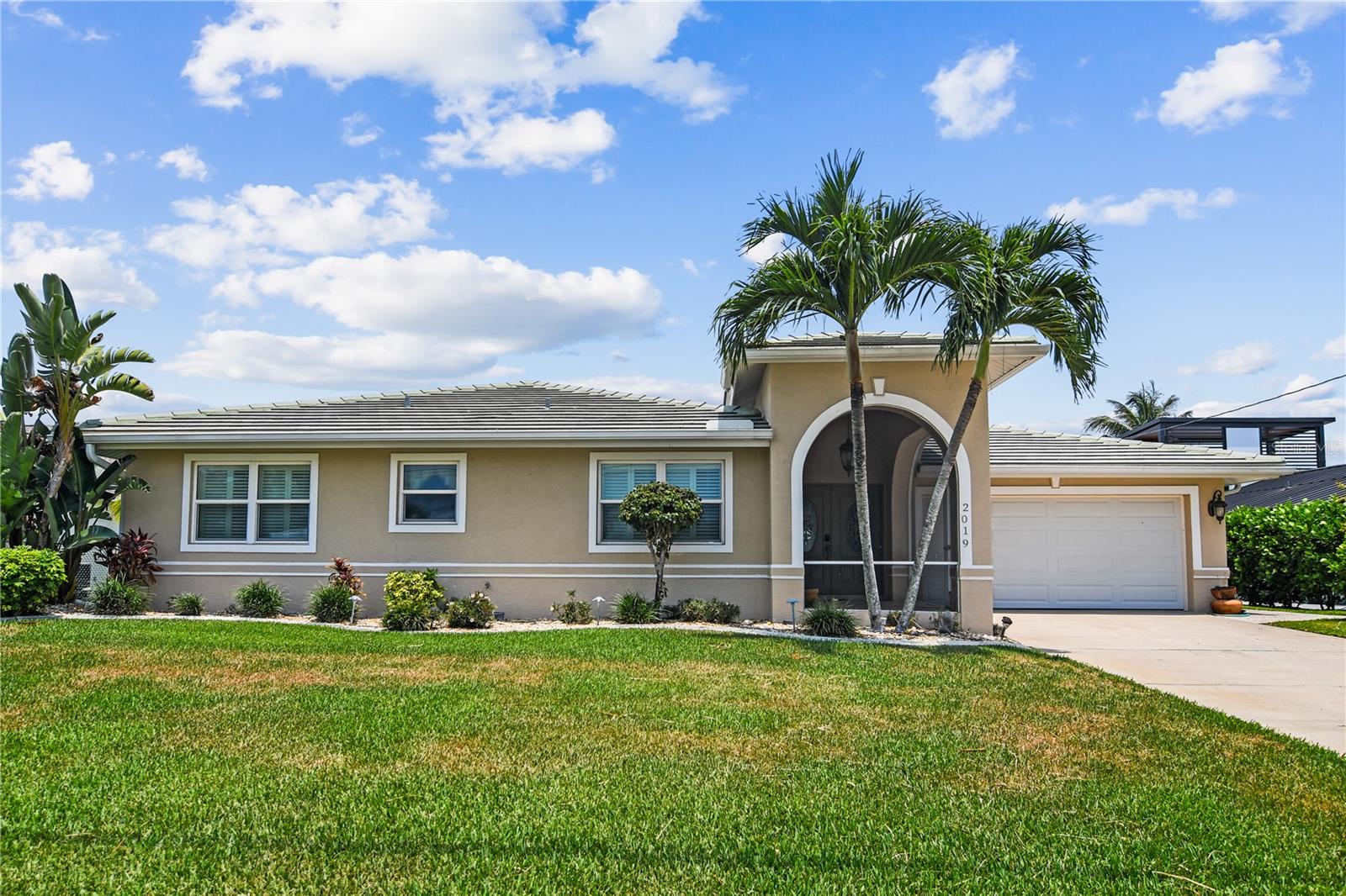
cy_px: 448
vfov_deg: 59.5
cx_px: 673
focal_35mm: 21
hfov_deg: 81.2
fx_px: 785
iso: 200
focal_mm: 14
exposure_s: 1/800
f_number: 8
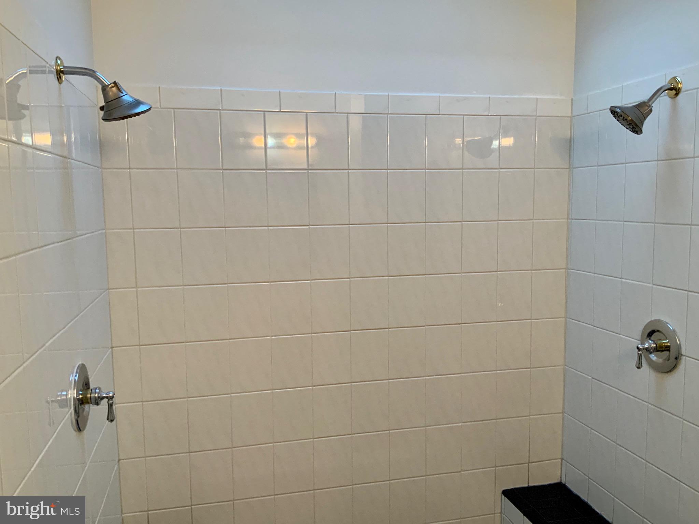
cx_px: 350
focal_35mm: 29
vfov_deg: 48.2
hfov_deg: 61.7
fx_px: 586
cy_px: 262
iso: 80
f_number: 1.8
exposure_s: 1/60
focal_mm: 3
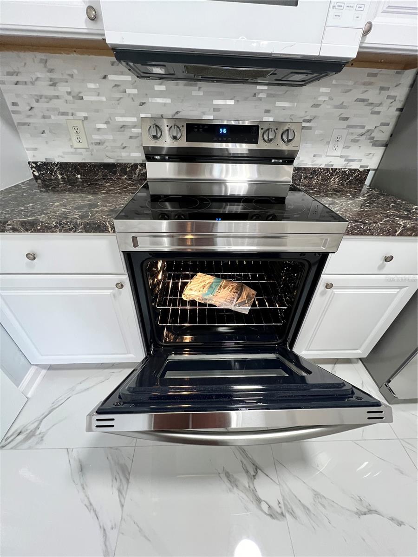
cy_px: 278
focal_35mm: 13
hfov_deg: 89.9
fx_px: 209
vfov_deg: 106.2
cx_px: 209
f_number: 1.8
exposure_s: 1/60
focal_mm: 1.57
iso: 500
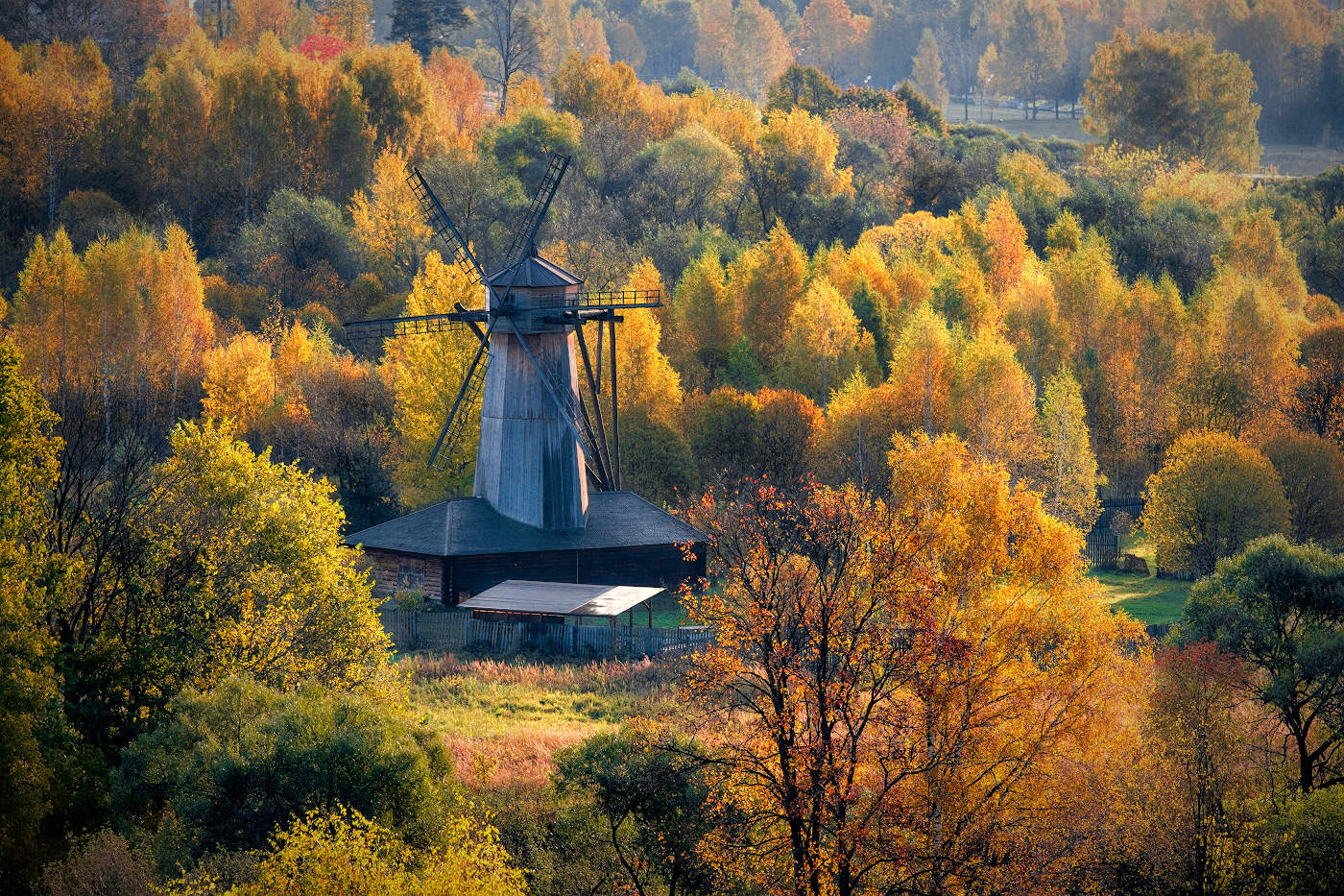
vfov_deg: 6.5
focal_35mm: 210
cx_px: 672
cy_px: 448
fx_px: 7839
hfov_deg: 9.8
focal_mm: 140
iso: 200
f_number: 7.1
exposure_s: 1/80
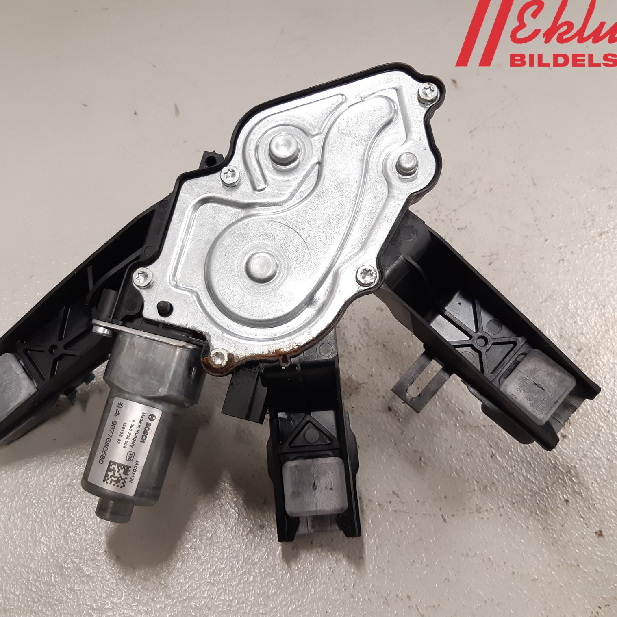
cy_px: 310
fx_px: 625
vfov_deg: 52.5
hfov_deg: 52.5
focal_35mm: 31
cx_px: 289
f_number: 1.7
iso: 160
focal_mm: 3.93
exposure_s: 1/50
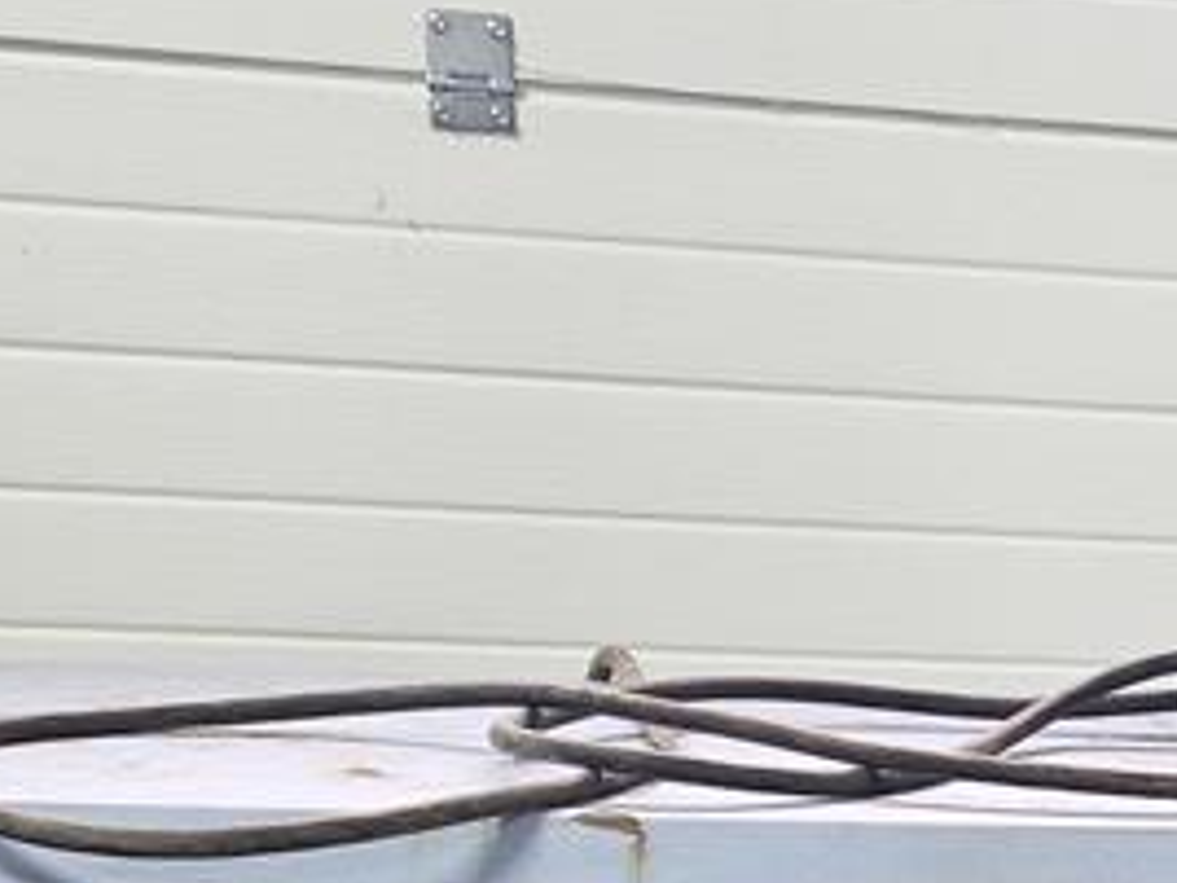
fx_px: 2992
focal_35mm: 88
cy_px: 1309
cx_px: 1357
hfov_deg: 21.0
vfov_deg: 15.5
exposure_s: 1/50
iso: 640
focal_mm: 5.4
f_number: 1.8
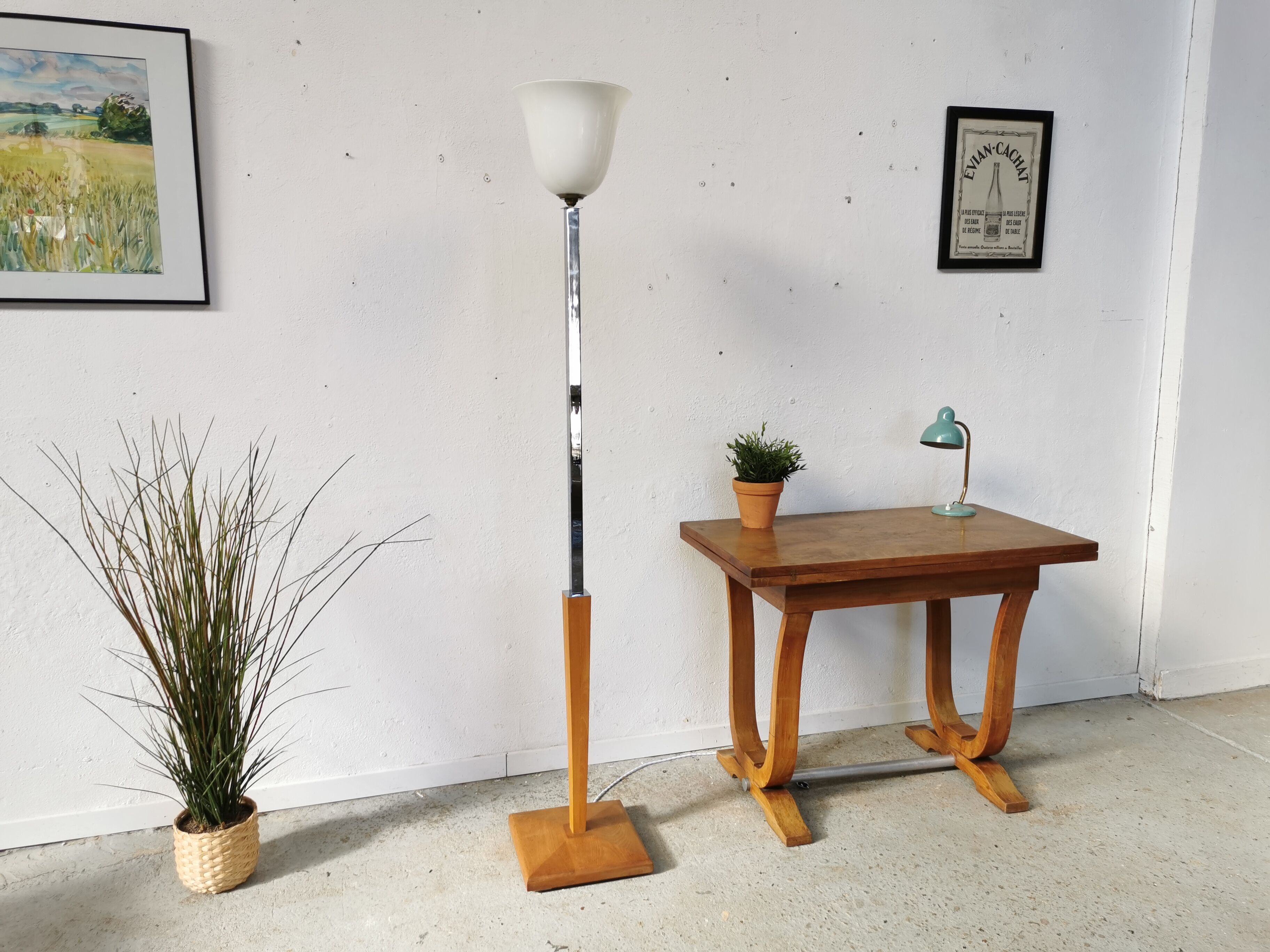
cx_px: 635
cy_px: 476
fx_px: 991
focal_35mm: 27
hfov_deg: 65.3
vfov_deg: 51.4
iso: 50
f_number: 1.8
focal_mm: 5.58
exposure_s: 1/182
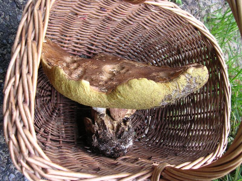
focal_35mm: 38
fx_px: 266
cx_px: 121
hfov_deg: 49.0
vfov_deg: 37.7
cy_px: 90
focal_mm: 5.8
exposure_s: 1/84.5
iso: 100
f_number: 2.8
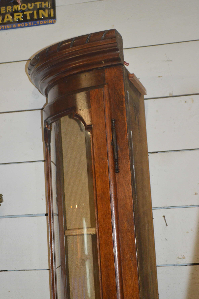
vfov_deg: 29.3
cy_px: 150
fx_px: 573
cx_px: 100
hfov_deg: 19.7
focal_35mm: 69
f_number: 5.3
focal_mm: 46
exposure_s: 1/60
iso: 1600
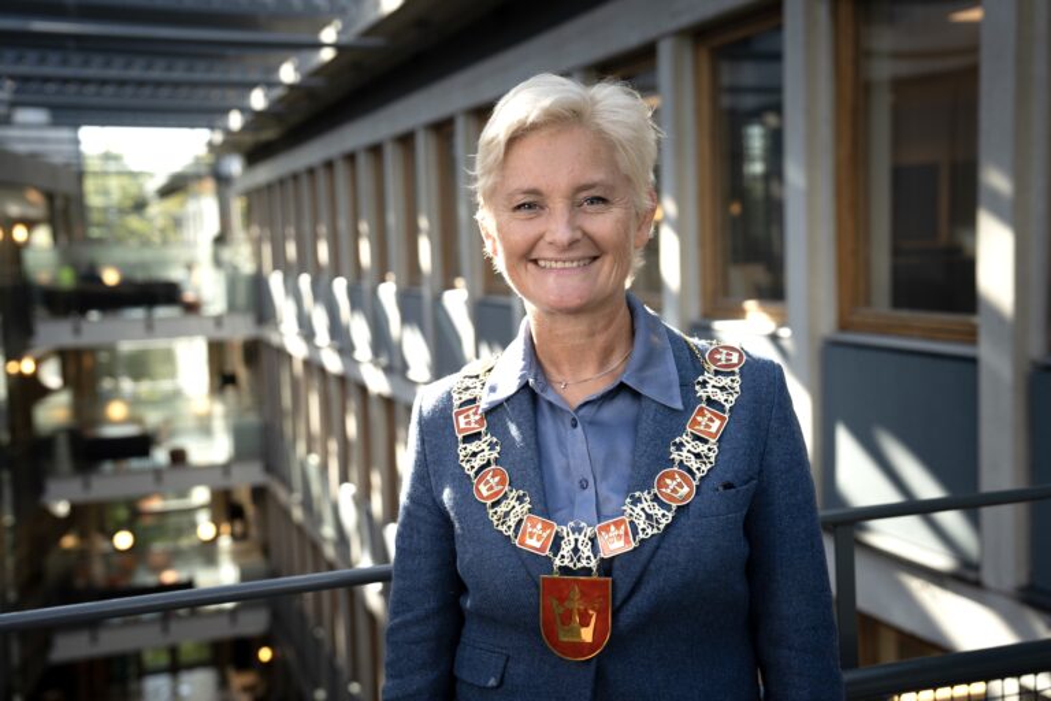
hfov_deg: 44.5
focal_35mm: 44
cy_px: 350
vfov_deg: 30.5
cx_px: 526
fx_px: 1284
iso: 160
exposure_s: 1/250
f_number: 4
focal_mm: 44
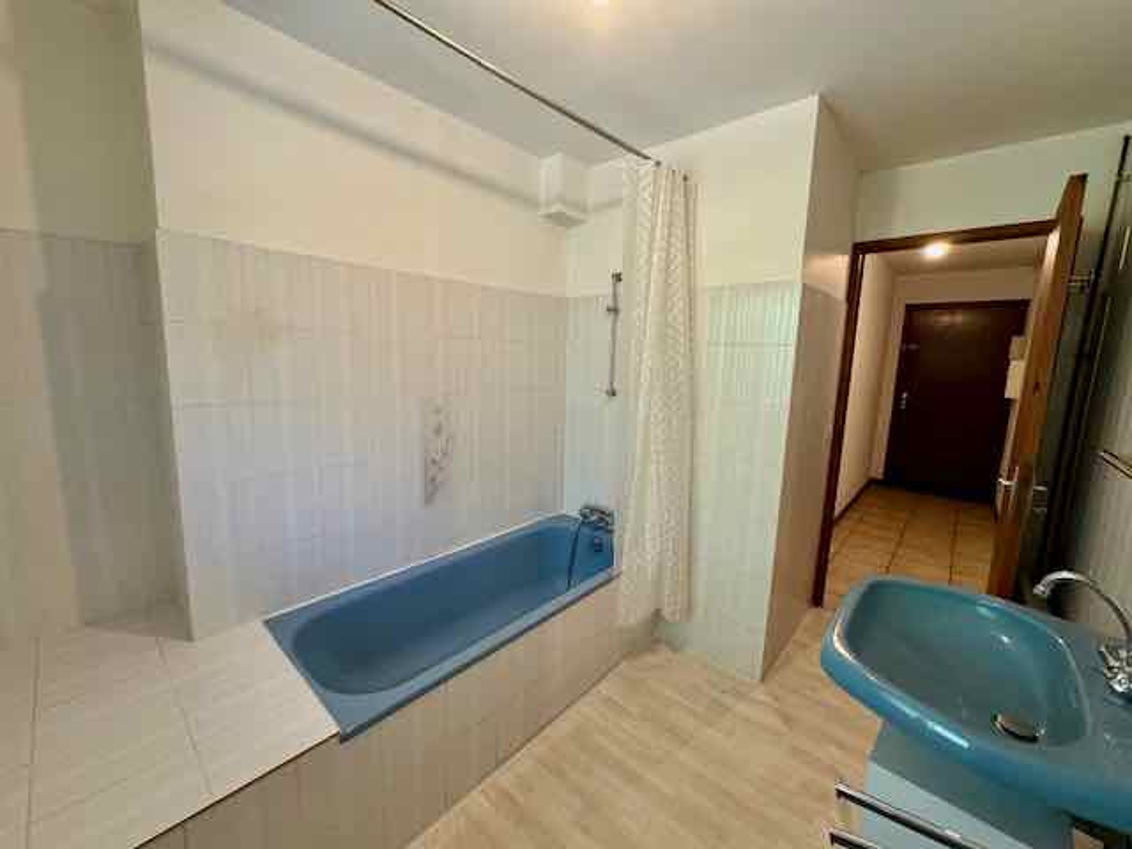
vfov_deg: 85.7
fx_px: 458
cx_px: 566
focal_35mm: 14
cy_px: 424
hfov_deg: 102.1
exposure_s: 1/100
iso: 250
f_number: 2.2
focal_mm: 2.22
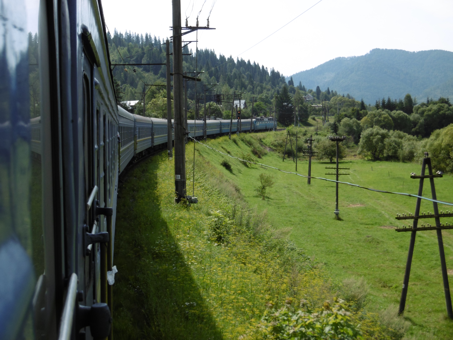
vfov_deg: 28.6
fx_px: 667
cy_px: 170
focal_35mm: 51
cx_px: 226
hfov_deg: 37.5
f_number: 4
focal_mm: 9.2
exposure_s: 1/500
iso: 100
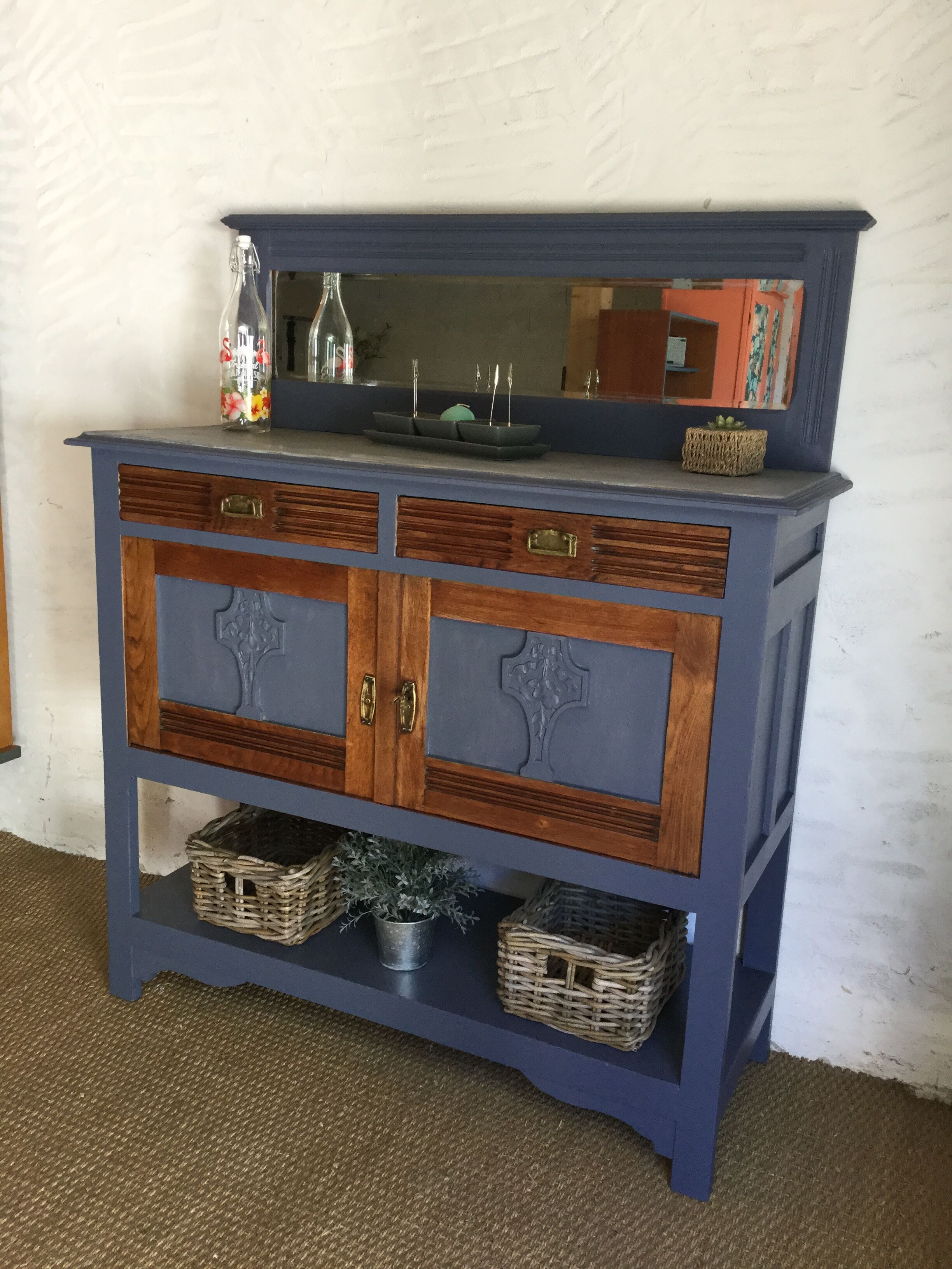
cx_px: 476
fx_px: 1137
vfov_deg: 58.4
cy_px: 634
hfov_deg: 45.4
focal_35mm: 31
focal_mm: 3.3
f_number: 2.4
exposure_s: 1/33
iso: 40
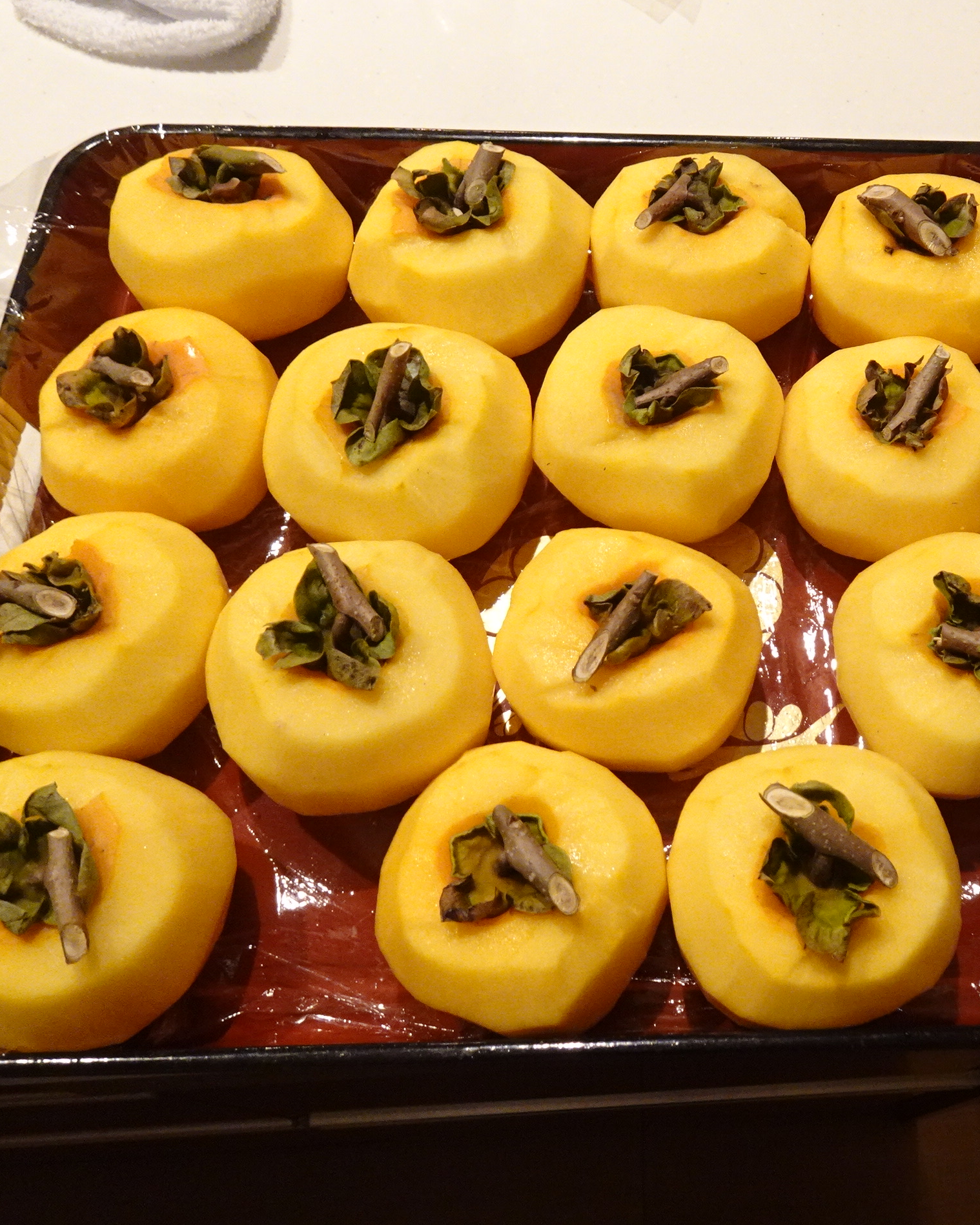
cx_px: 748
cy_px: 605
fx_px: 1160
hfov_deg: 44.1
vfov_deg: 55.7
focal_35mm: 32
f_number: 3.5
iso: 500
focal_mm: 4.25
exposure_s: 1/30
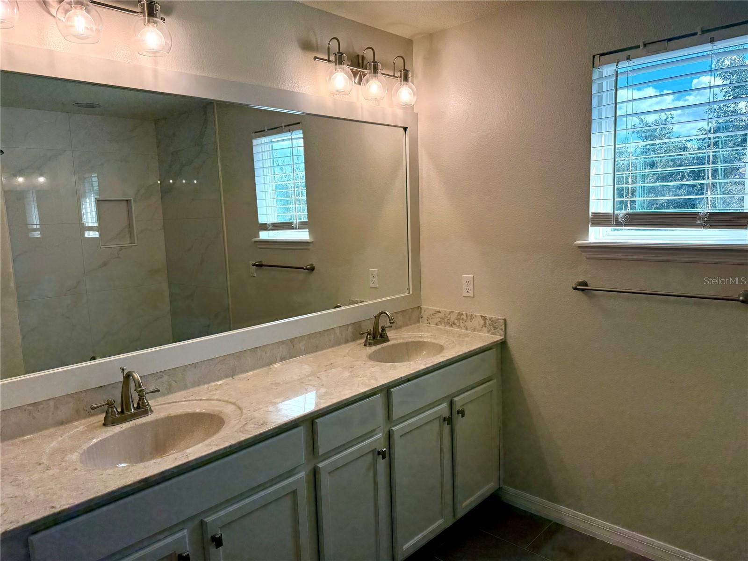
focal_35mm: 24
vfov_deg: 56.8
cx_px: 374
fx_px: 519
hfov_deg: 71.6
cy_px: 280
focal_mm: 6.76
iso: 80
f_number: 1.78
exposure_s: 1/643
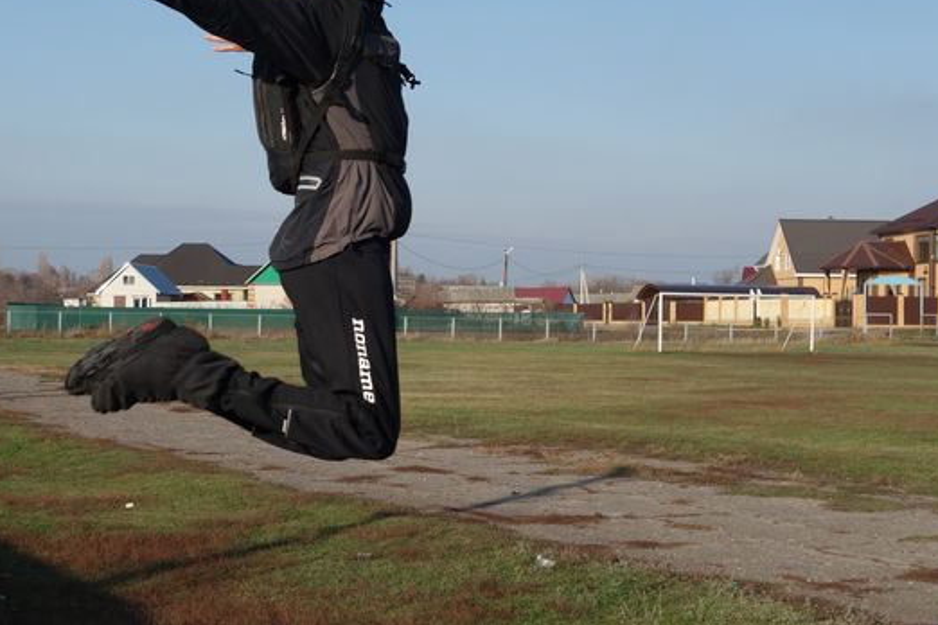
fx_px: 1798
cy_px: 313
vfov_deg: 19.7
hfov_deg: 29.1
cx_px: 329
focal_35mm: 69
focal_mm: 16.59
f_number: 5.6
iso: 200
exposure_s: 1/800
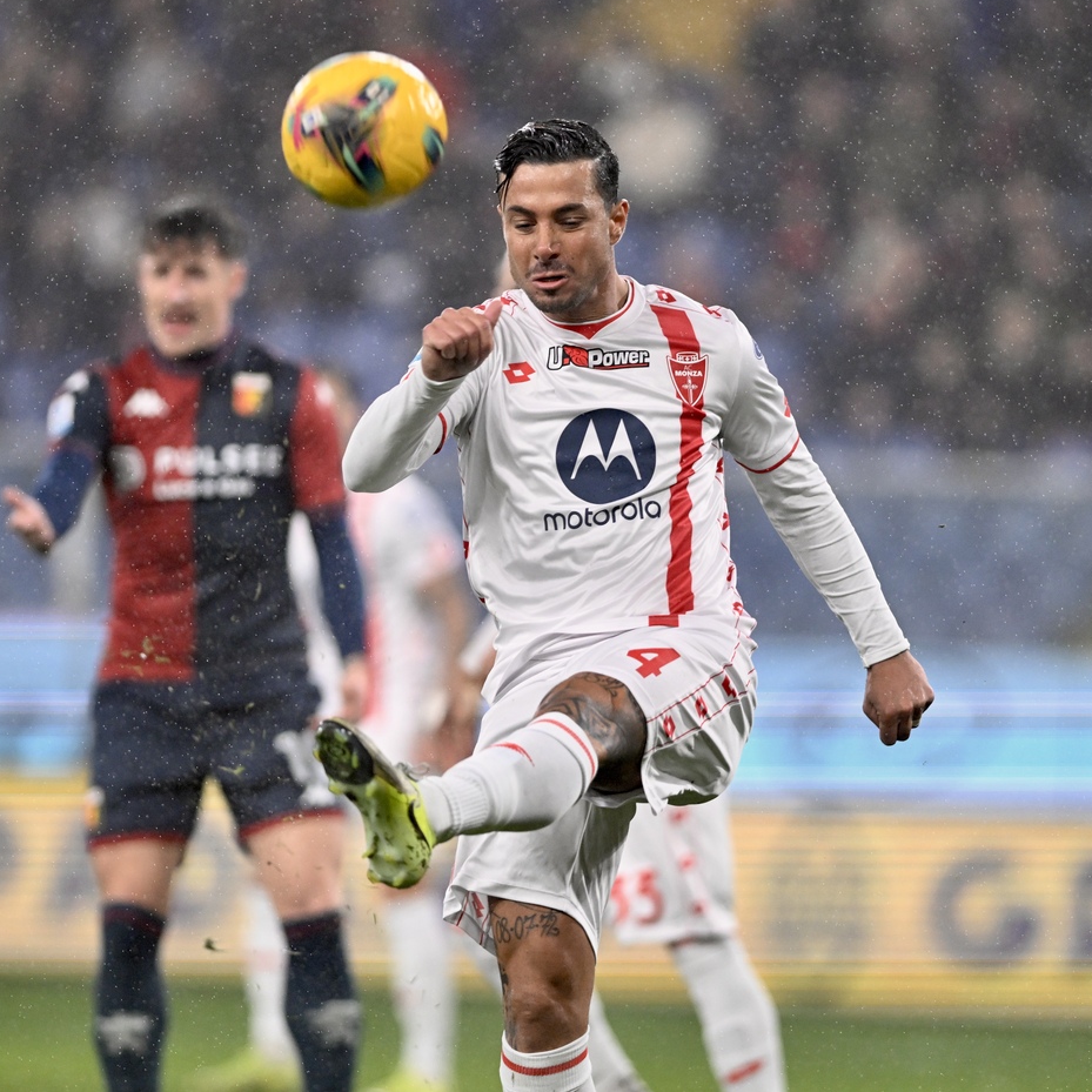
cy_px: 545
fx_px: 13705
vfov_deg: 4.6
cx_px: 418
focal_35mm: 384
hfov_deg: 4.6
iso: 2500
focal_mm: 300
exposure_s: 1/2000
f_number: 2.8
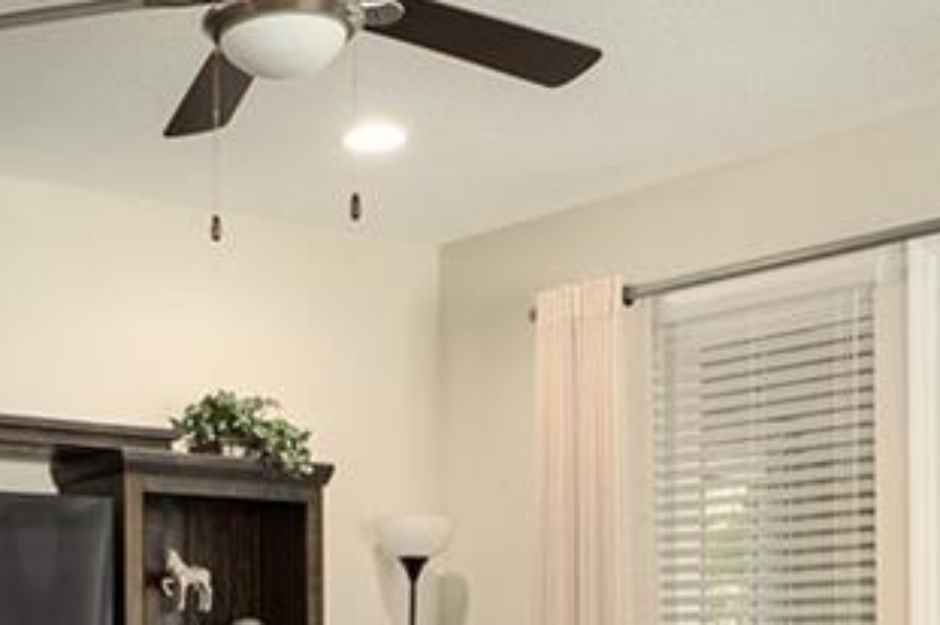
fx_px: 1879
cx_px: 42
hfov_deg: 26.8
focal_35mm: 72
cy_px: 688
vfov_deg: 18.2
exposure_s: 1/2
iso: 400
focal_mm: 14
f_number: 7.1
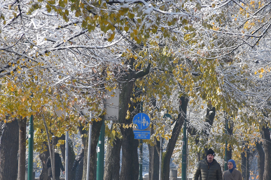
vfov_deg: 3.4
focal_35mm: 405
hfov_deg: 5.1
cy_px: 124
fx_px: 3049
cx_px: 139
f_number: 5.6
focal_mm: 140
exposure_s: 1/2000
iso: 800
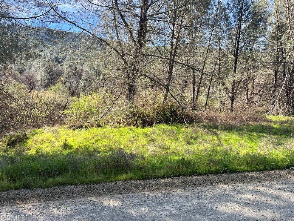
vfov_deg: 51.4
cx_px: 151
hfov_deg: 65.3
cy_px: 108
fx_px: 229
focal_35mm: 27
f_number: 1.5
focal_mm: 5.7
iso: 50
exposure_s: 1/949
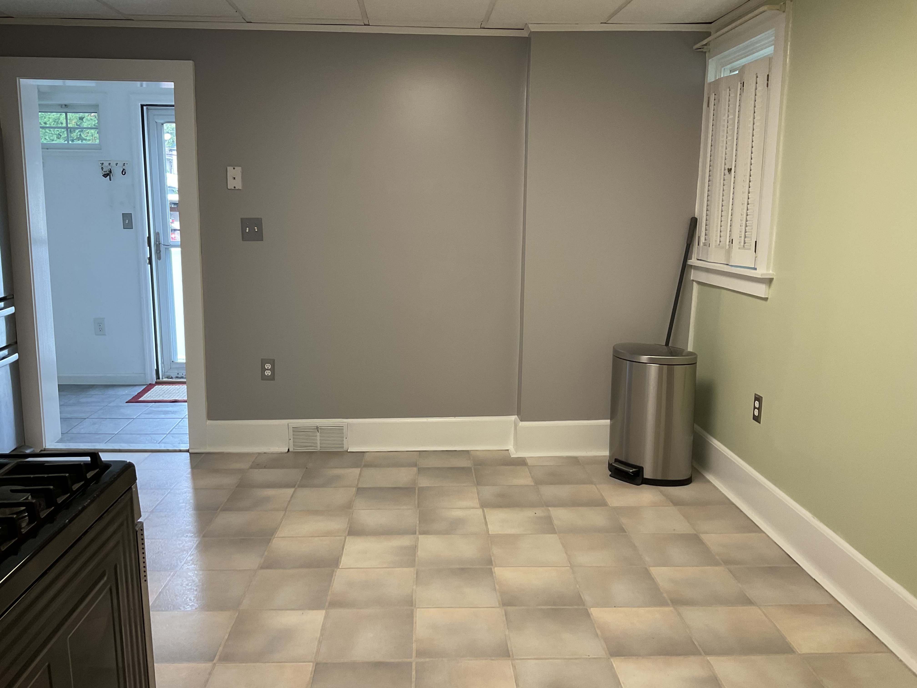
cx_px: 458
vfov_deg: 48.2
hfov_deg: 61.7
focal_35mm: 29
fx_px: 768
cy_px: 344
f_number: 1.8
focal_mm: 3
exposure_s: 1/60
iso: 50
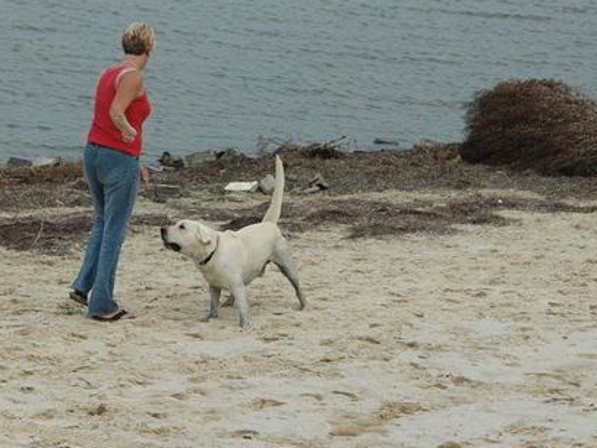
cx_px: 183
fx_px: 4519
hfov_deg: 7.6
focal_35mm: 262
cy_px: 140
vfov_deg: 5.7
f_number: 9
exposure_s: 1/1250
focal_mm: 116
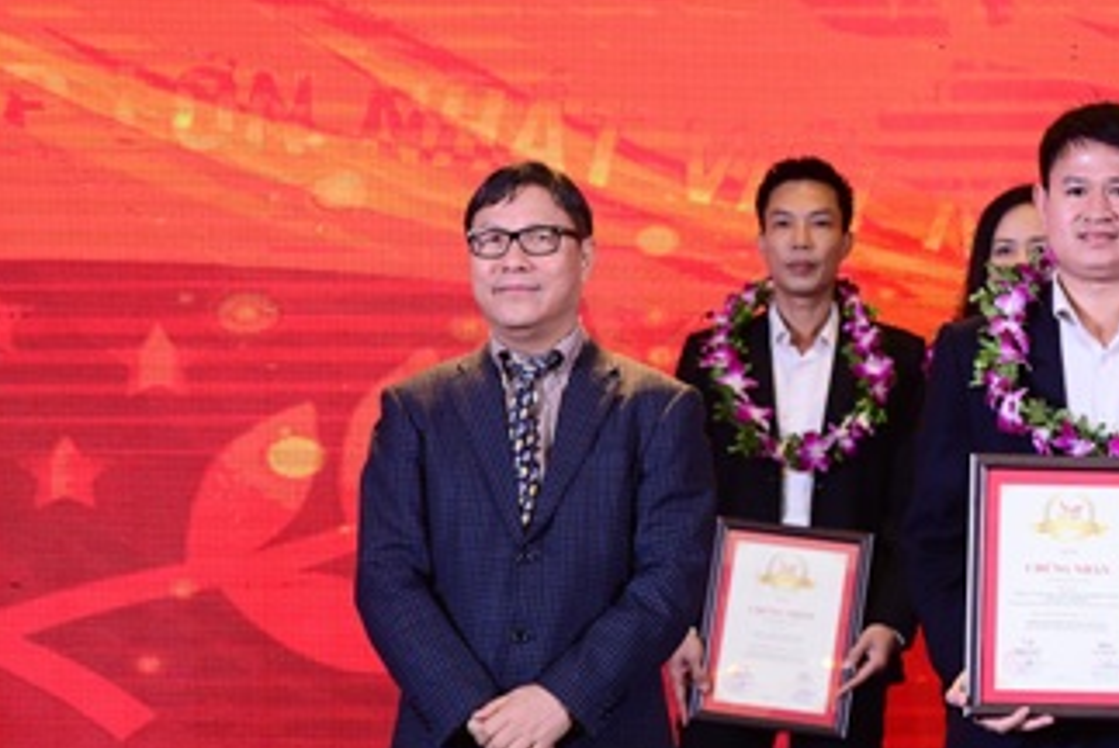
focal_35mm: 208
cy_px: 182
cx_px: 1091
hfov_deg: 9.8
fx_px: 6471
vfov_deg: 6.6
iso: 1600
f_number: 6.3
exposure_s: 1/200
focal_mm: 105
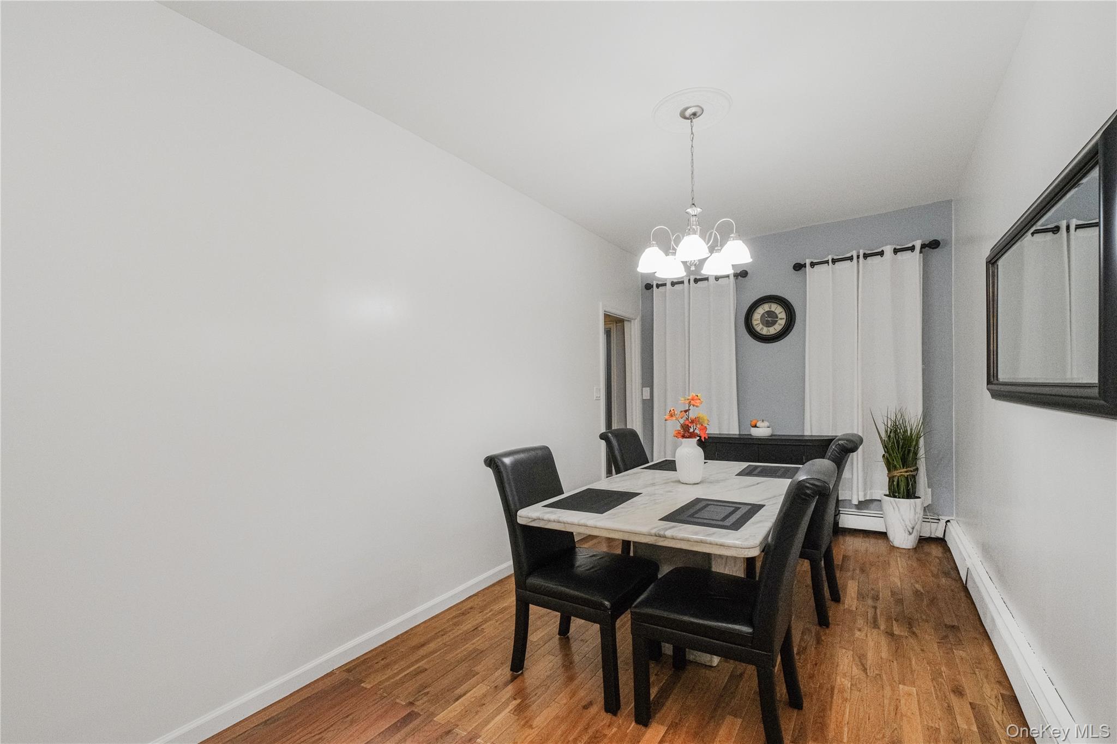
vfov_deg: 77.3
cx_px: 558
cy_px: 372
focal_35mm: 15
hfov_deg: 100.4
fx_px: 465
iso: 1600
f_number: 8
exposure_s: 1/50
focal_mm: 10
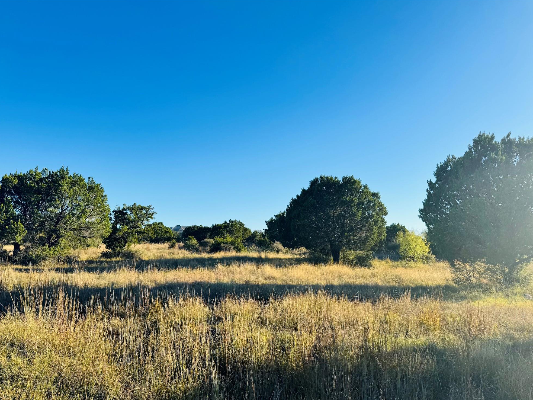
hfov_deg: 69.4
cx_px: 265
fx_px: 385
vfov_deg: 54.9
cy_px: 206
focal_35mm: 25
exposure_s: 1/3802
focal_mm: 6.76
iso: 80
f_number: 1.78
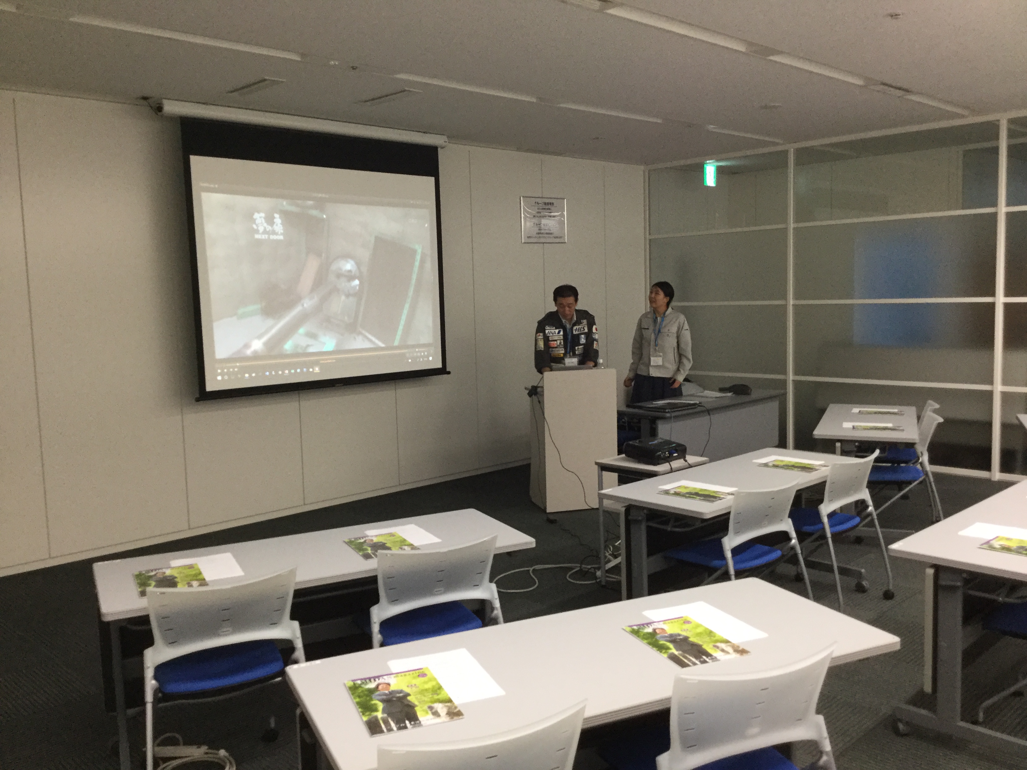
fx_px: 920
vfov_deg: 45.4
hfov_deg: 58.4
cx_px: 514
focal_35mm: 31
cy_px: 385
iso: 80
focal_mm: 3.3
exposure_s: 1/30
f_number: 2.4
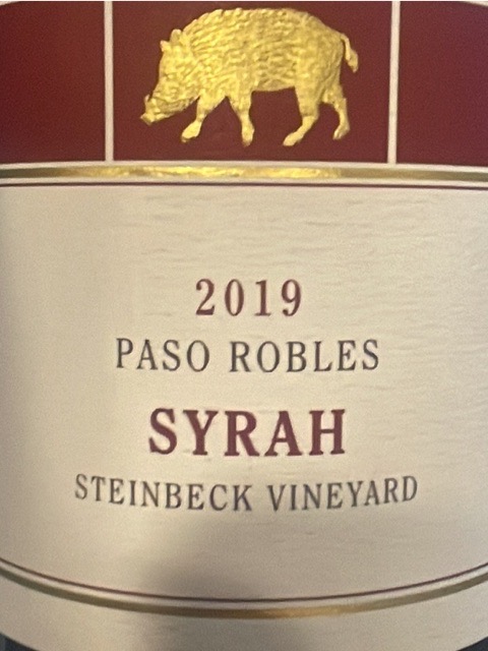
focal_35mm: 30
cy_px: 326
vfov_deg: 60.0
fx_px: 564
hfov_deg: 46.8
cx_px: 244
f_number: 2.4
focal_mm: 1.54
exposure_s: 1/60
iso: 160
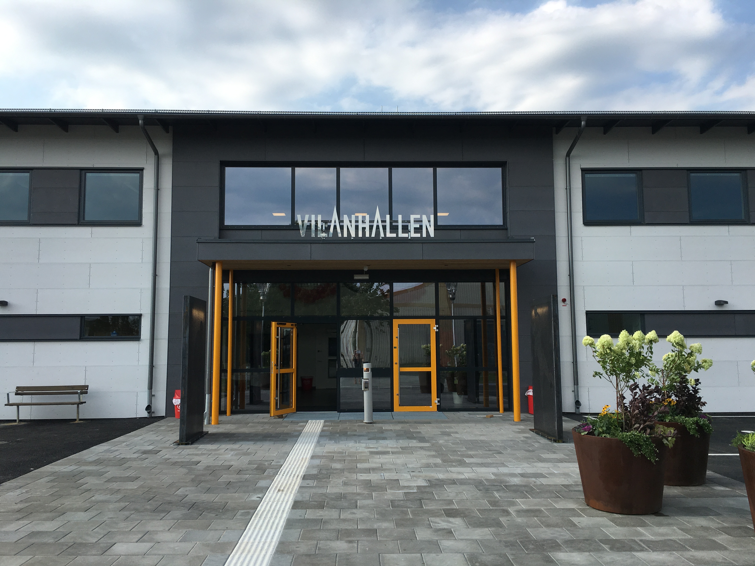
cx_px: 378
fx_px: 633
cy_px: 283
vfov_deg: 48.2
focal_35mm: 29
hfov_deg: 61.7
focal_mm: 4.15
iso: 25
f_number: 2.2
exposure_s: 1/1374
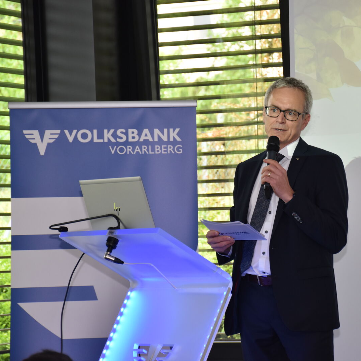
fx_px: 2041
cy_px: 180
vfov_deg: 10.1
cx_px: 271
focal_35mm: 173
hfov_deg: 10.1
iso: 560
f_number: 5.6
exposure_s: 1/125
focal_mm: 90
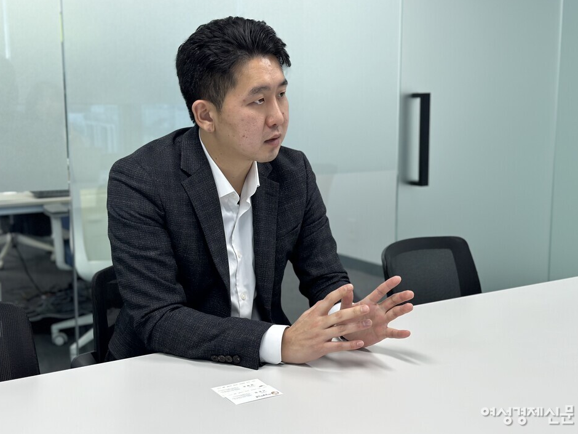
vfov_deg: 29.7
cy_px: 215
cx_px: 291
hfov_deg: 38.9
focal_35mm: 49
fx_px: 818
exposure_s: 1/120
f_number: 1.78
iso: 160
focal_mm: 6.86
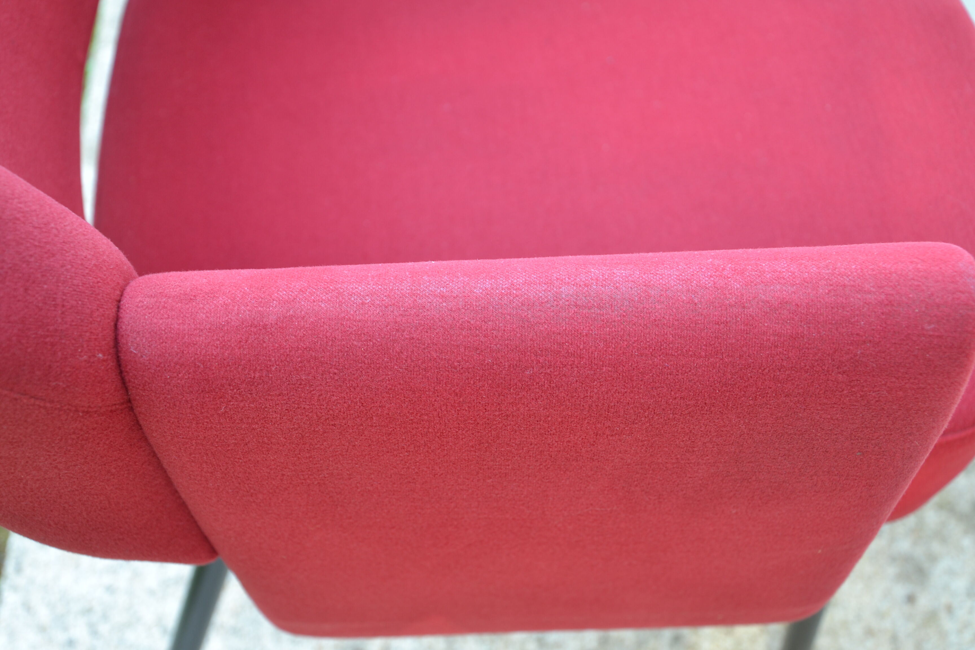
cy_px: 325
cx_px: 488
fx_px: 1219
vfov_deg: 29.9
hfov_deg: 43.6
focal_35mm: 45
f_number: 5
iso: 200
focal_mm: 30
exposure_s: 1/15
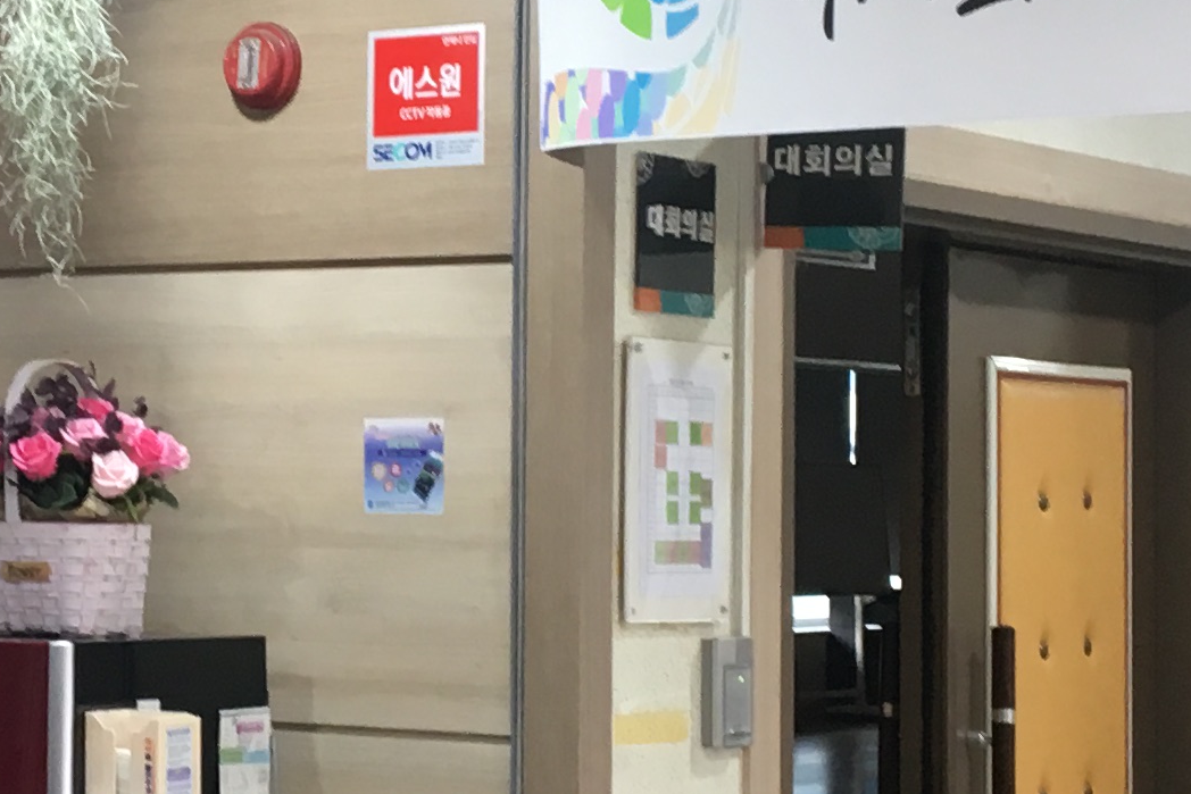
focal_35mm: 116
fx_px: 3838
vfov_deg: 11.8
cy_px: 328
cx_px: 142
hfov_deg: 17.4
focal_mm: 4.15
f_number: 2.2
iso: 64
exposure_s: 1/30
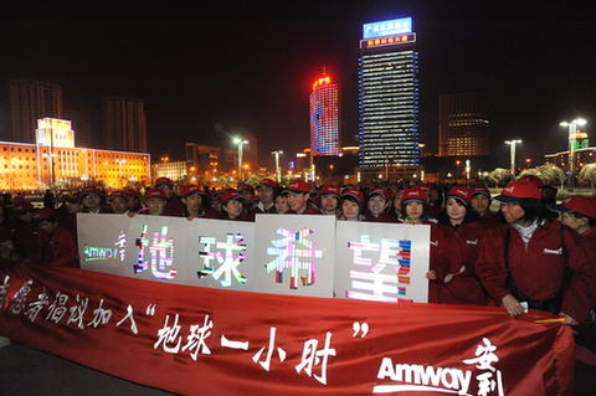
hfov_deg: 87.0
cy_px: 198
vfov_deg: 64.4
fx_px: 314
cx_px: 298
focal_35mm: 19
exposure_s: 1/80
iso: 6400
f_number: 4.5
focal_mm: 19
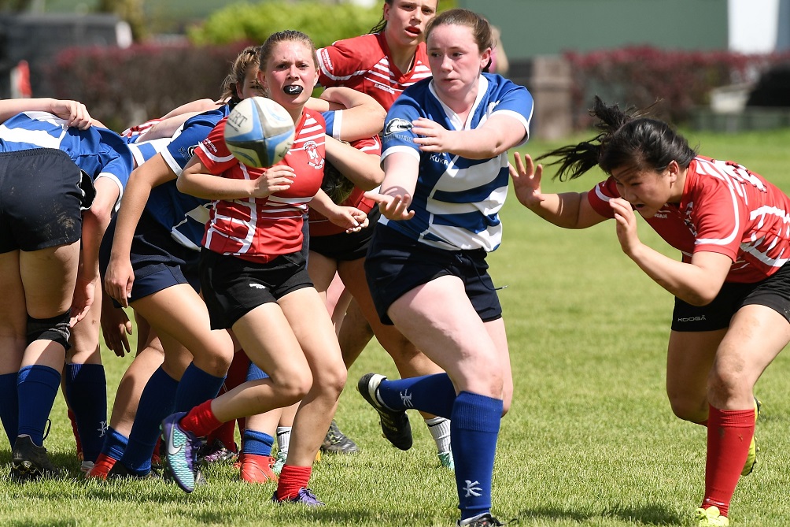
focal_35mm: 300
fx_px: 6582
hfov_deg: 6.9
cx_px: 395
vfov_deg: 4.6
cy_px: 264
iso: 100
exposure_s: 1/1000
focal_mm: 200
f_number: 4
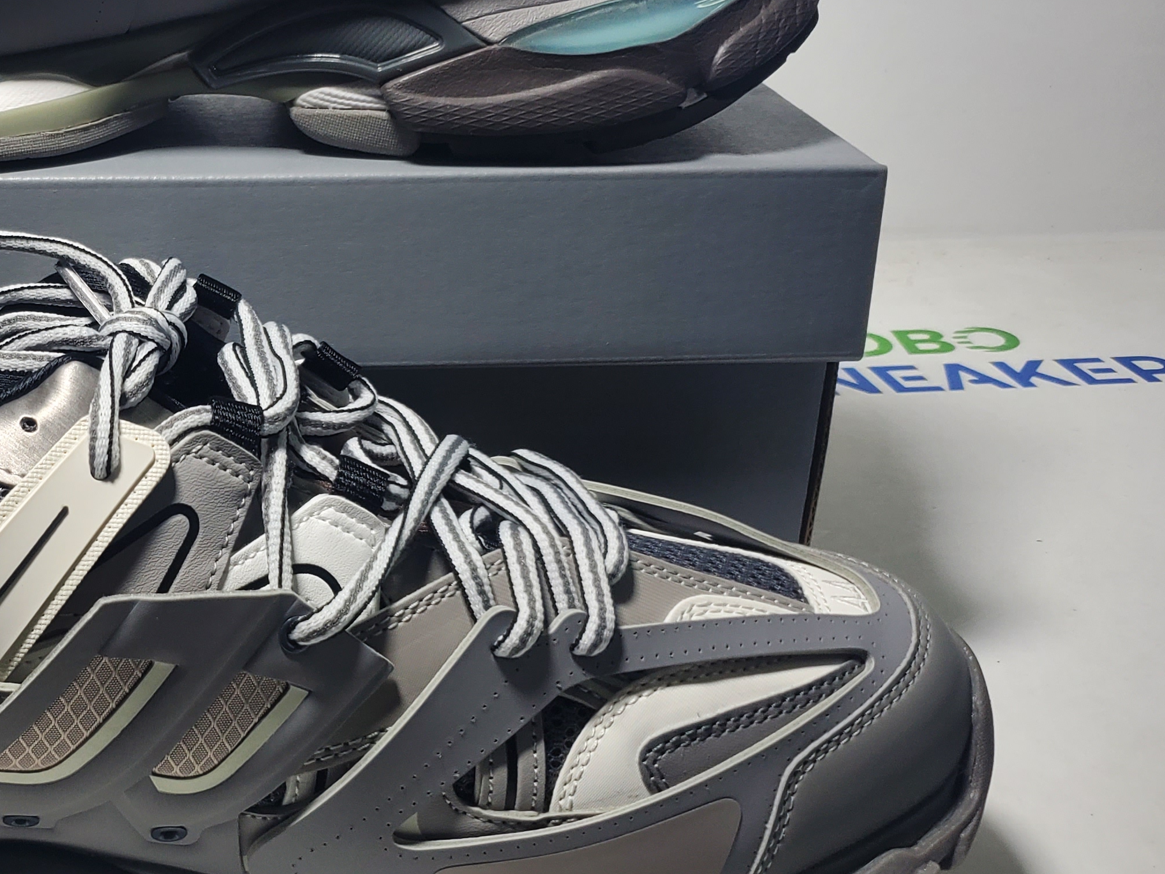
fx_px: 1750
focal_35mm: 52
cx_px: 158
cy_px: 338
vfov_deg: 28.0
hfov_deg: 35.1
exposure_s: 1/332
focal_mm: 4.3
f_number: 1.5
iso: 50
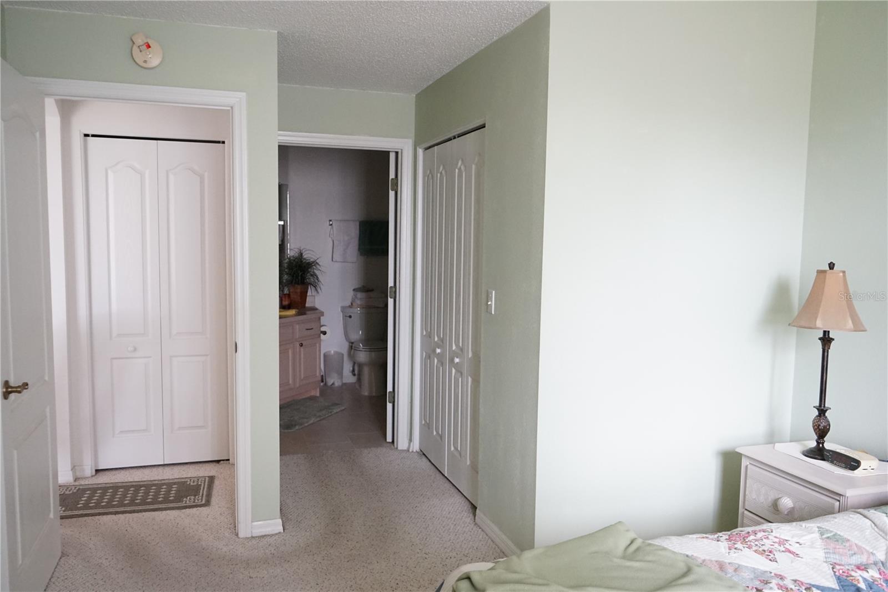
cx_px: 444
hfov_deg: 65.5
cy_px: 296
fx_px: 690
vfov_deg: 46.4
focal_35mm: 28
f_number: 4.5
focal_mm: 28
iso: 4000
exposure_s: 1/60
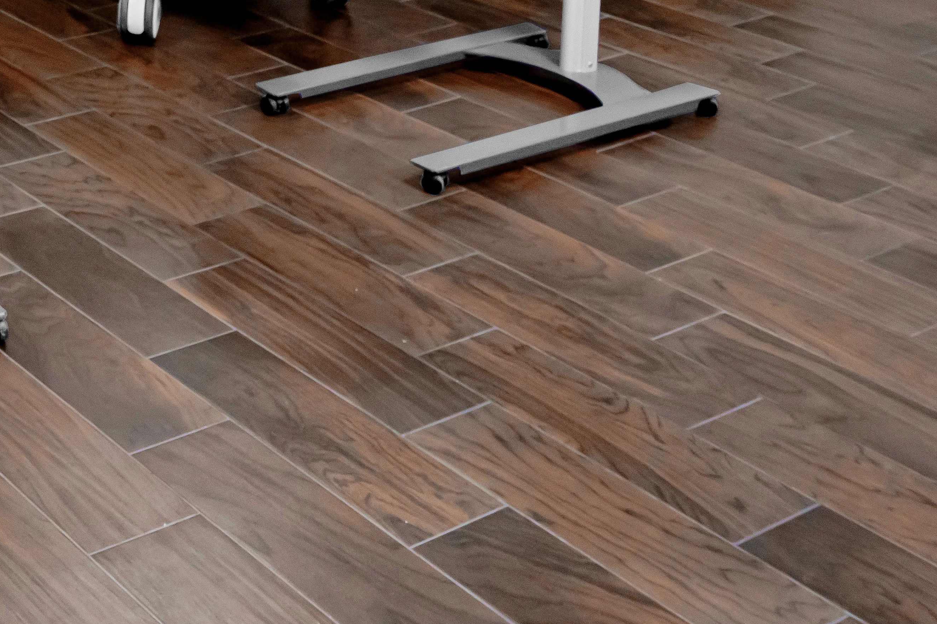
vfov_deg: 18.3
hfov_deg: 27.5
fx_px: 1588
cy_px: -442
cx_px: -280
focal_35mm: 61
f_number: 8
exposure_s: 1/15
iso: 1600
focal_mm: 17
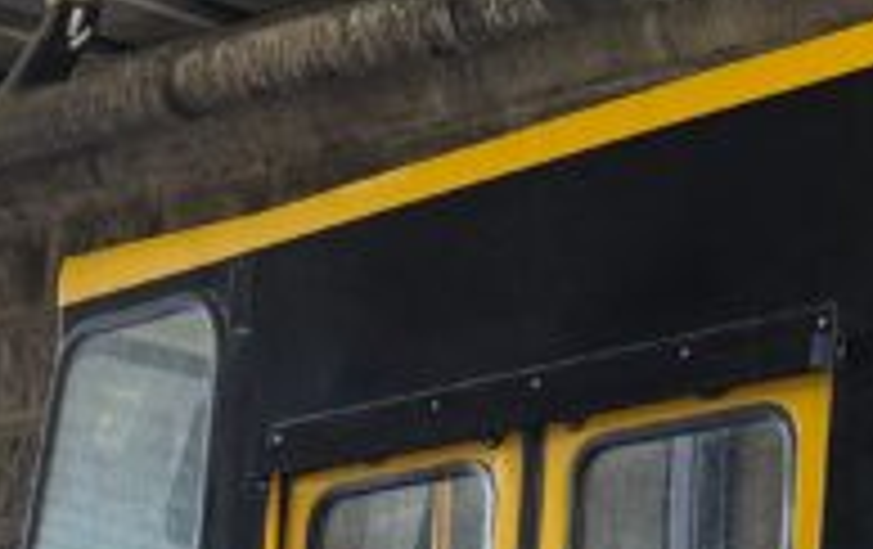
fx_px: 3194
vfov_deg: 9.4
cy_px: 976
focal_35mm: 134
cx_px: -315
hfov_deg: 14.8
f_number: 1.78
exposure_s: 1/121
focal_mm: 6.76
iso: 160
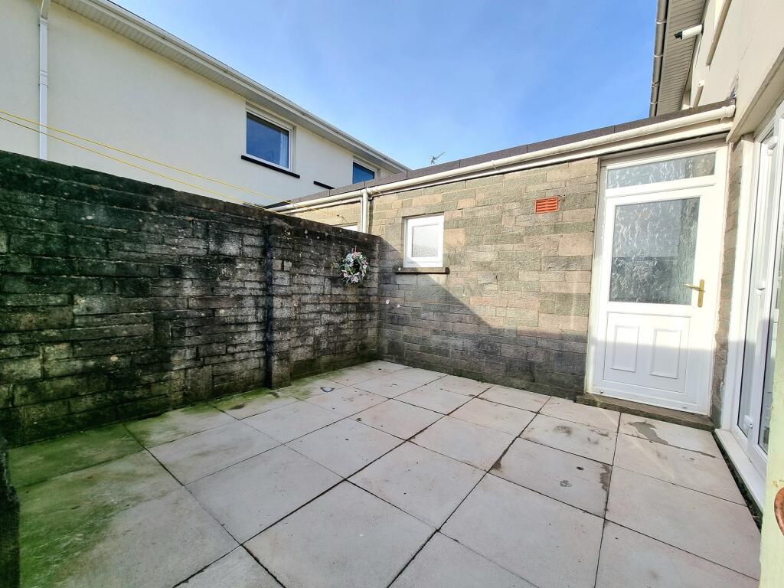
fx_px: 294
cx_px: 392
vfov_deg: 89.9
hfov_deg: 106.2
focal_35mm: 13
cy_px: 294
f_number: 2.2
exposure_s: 1/1250
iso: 50
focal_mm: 2.2
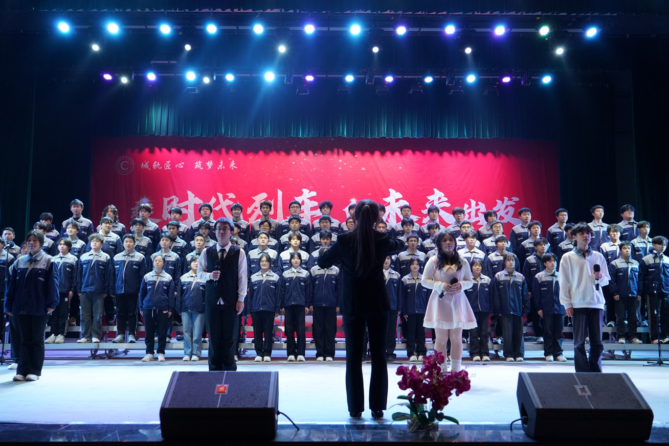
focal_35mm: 33
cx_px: 331
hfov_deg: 57.2
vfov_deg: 40.0
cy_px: 228
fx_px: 613
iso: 1600
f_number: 4
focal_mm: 32
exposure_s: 1/160
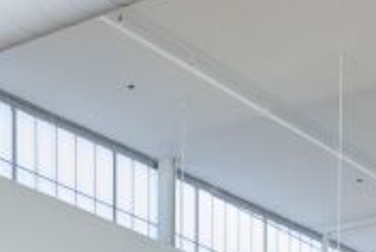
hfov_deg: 20.0
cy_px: 709
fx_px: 1067
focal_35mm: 102
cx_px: 203
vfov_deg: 10.4
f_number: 11
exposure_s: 1/2.5
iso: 200
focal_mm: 15
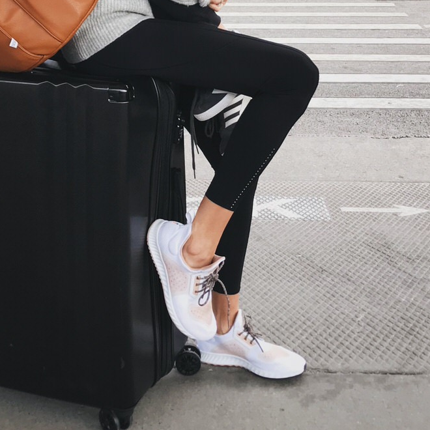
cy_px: 22
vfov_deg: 24.4
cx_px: 166
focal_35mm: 68
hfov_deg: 25.3
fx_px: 956
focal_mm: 3.99
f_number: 1.8
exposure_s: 1/120
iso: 25
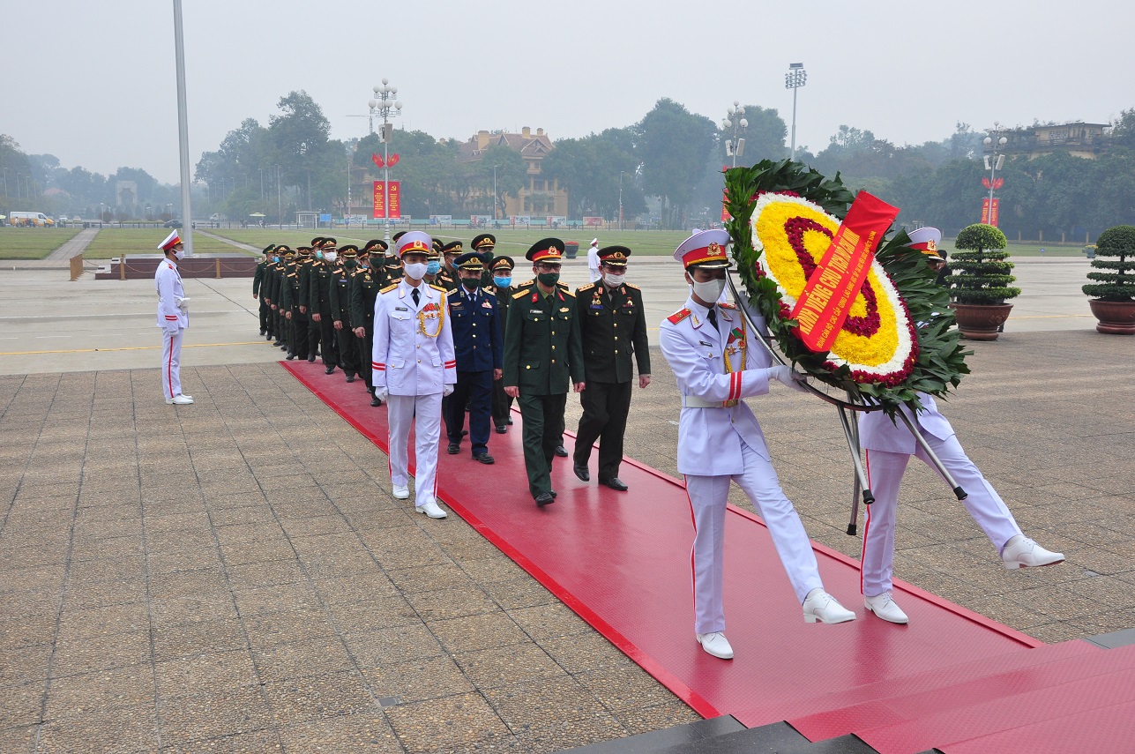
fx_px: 1039
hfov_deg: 57.3
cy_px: 377
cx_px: 568
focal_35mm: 33
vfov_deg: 39.9
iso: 500
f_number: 9
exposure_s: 1/125
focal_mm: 22
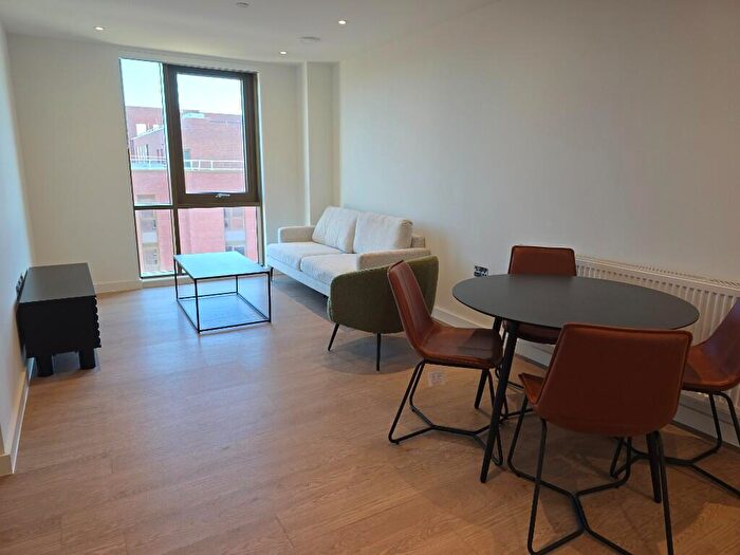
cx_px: 370
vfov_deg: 58.9
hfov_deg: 73.9
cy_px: 278
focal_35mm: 23
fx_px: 492
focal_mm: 6.3
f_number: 1.7
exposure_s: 1/100
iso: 50
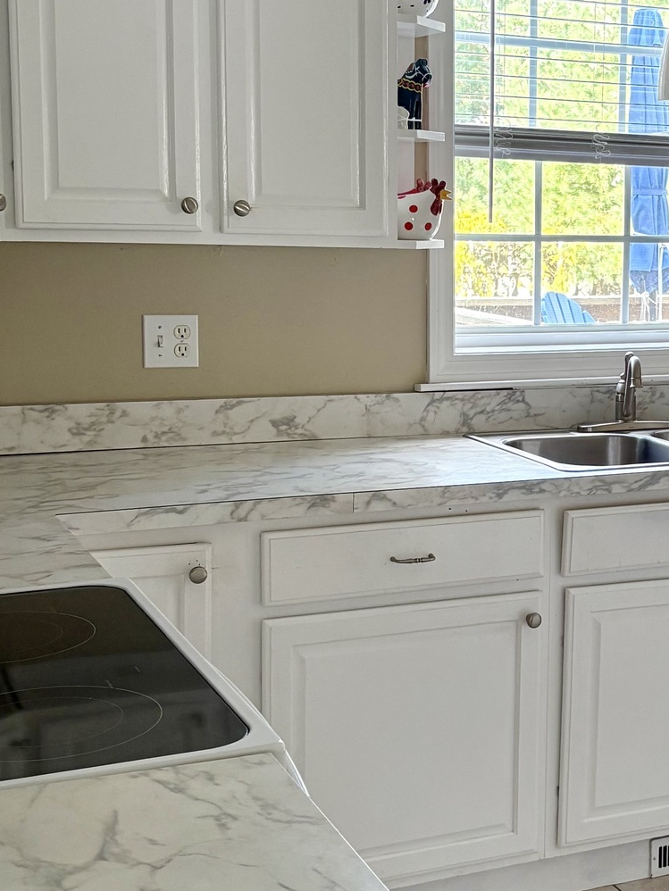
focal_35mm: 60
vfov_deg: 32.2
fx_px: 1545
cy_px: 433
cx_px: 606
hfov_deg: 23.7
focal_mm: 5.96
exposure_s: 1/60
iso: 125
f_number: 1.6
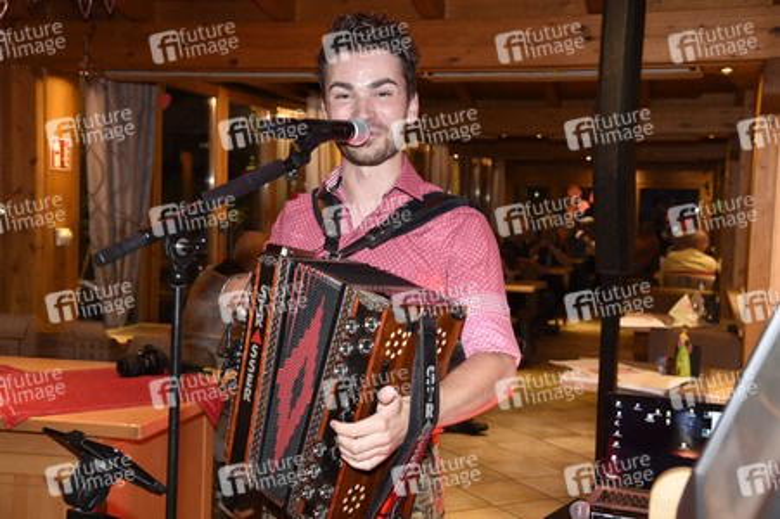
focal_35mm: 48
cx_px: 390
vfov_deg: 28.0
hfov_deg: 41.1
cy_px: 260
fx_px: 1039
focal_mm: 48
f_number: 6.3
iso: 2500
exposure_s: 1/60
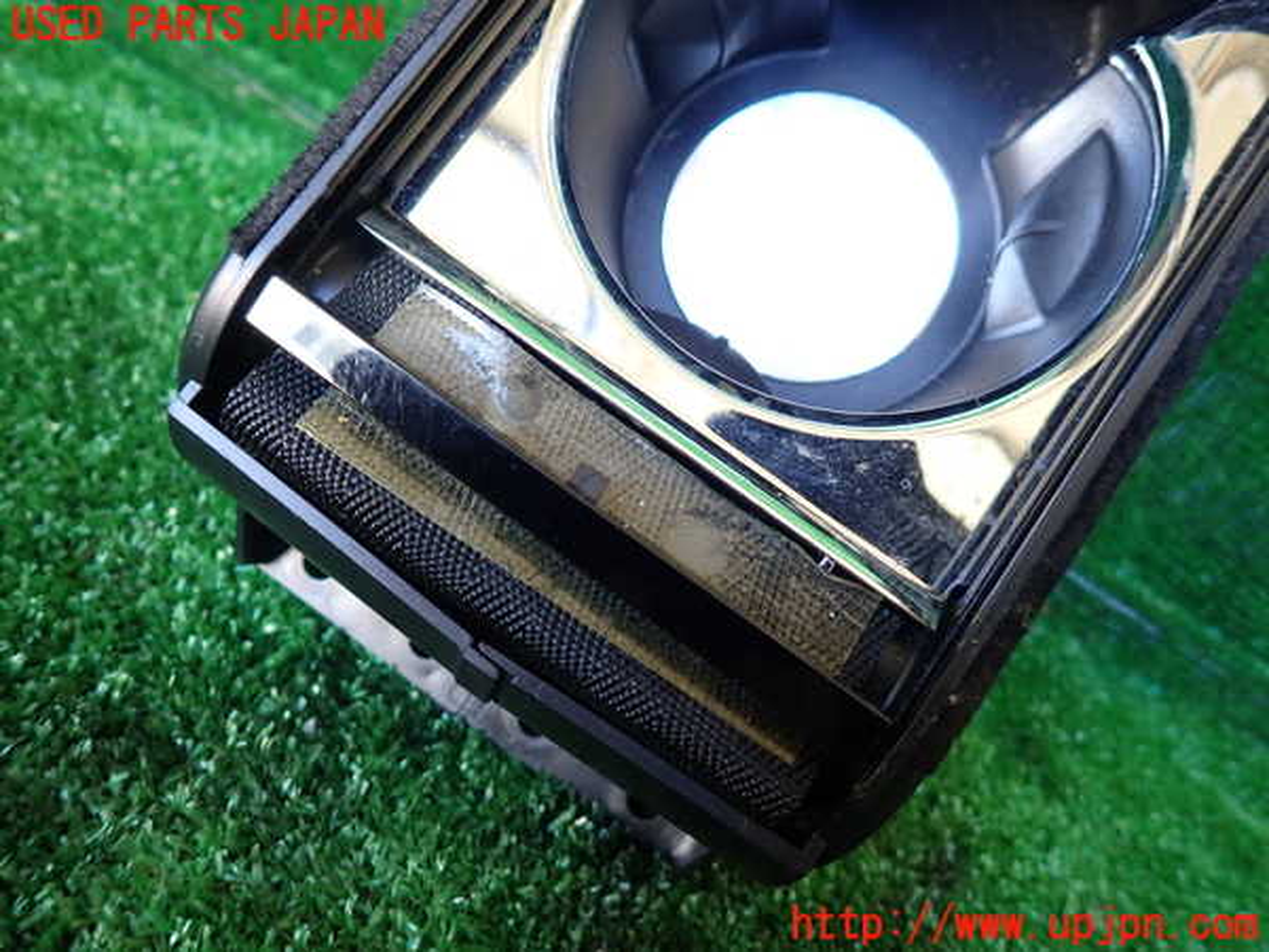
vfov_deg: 54.9
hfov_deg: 69.4
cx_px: 634
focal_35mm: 25
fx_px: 916
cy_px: 476
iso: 200
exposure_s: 1/50
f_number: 2
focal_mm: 4.5
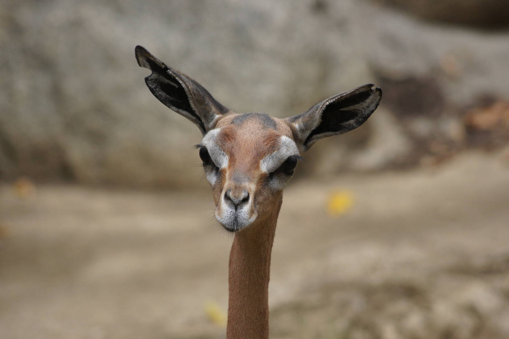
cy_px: 170
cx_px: 254
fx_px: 4242
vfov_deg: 4.6
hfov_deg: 6.9
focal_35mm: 300
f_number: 5.6
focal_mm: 200
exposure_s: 1/500
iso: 500
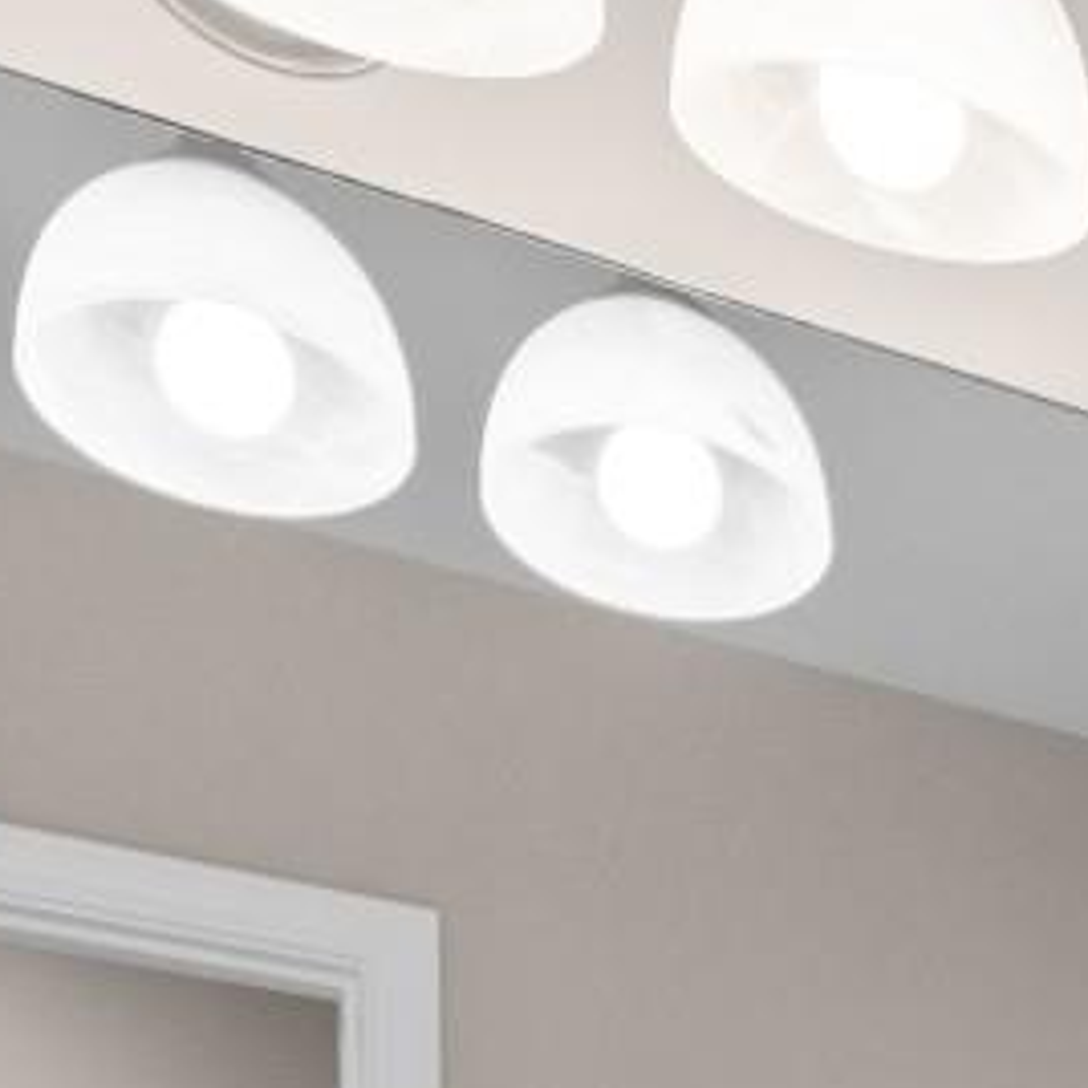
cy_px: 1912
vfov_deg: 18.2
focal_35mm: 77
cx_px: 1867
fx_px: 2738
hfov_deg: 18.4
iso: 100
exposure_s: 1/2
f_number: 4.5
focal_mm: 10
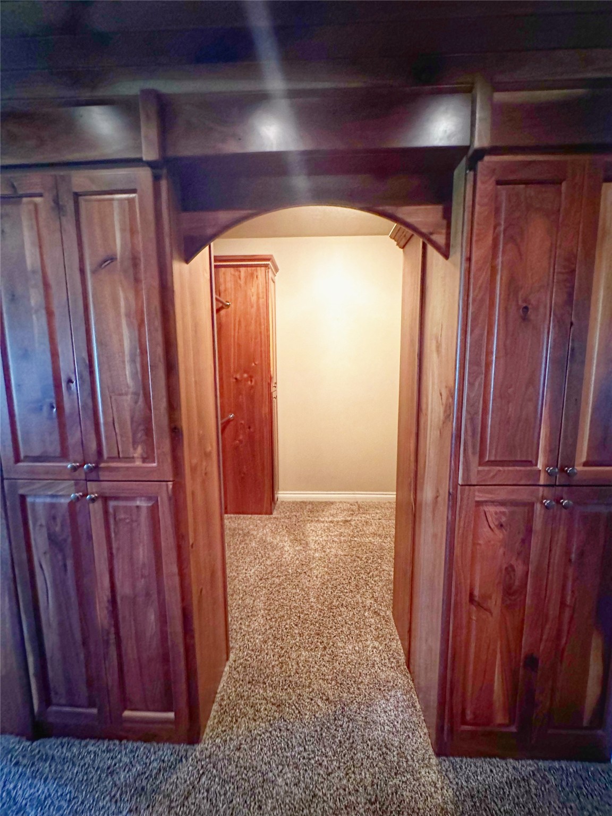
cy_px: 408
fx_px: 330
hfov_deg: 85.7
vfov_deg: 102.1
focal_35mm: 14
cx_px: 306
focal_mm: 2.22
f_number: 2.2
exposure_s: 1/40
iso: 1000
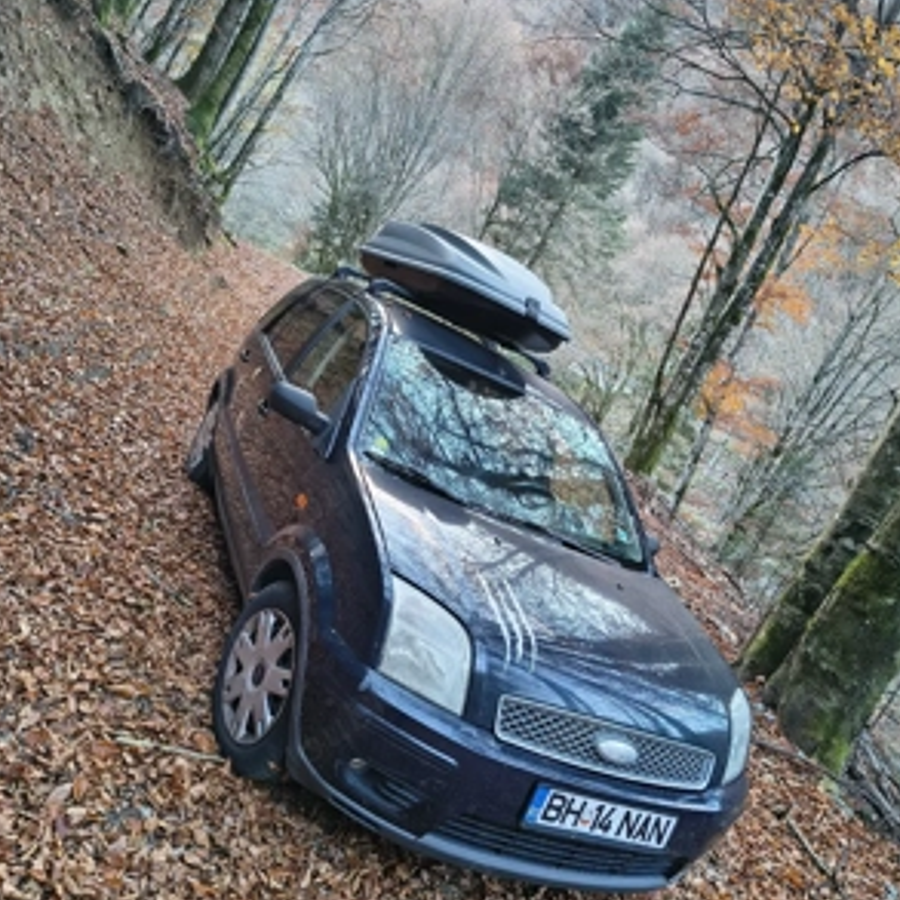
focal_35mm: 29
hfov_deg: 55.6
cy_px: 488
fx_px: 853
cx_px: 455
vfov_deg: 55.6
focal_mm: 5.56
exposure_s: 1/50.3
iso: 1174
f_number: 1.8
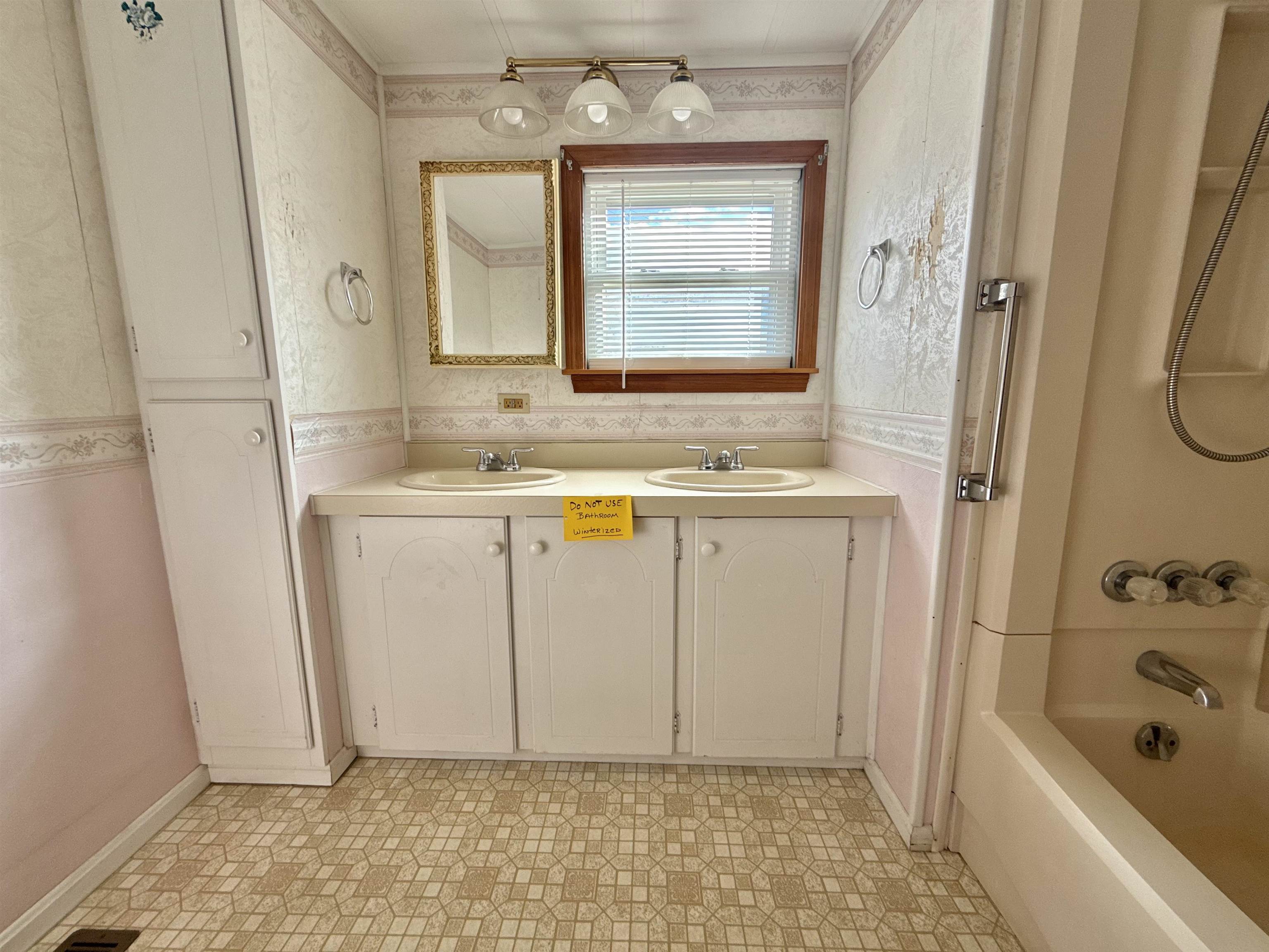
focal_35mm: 14
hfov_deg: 102.1
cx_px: 634
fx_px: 513
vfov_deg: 85.7
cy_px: 476
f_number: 2.2
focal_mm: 2.22
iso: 64
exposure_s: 1/99
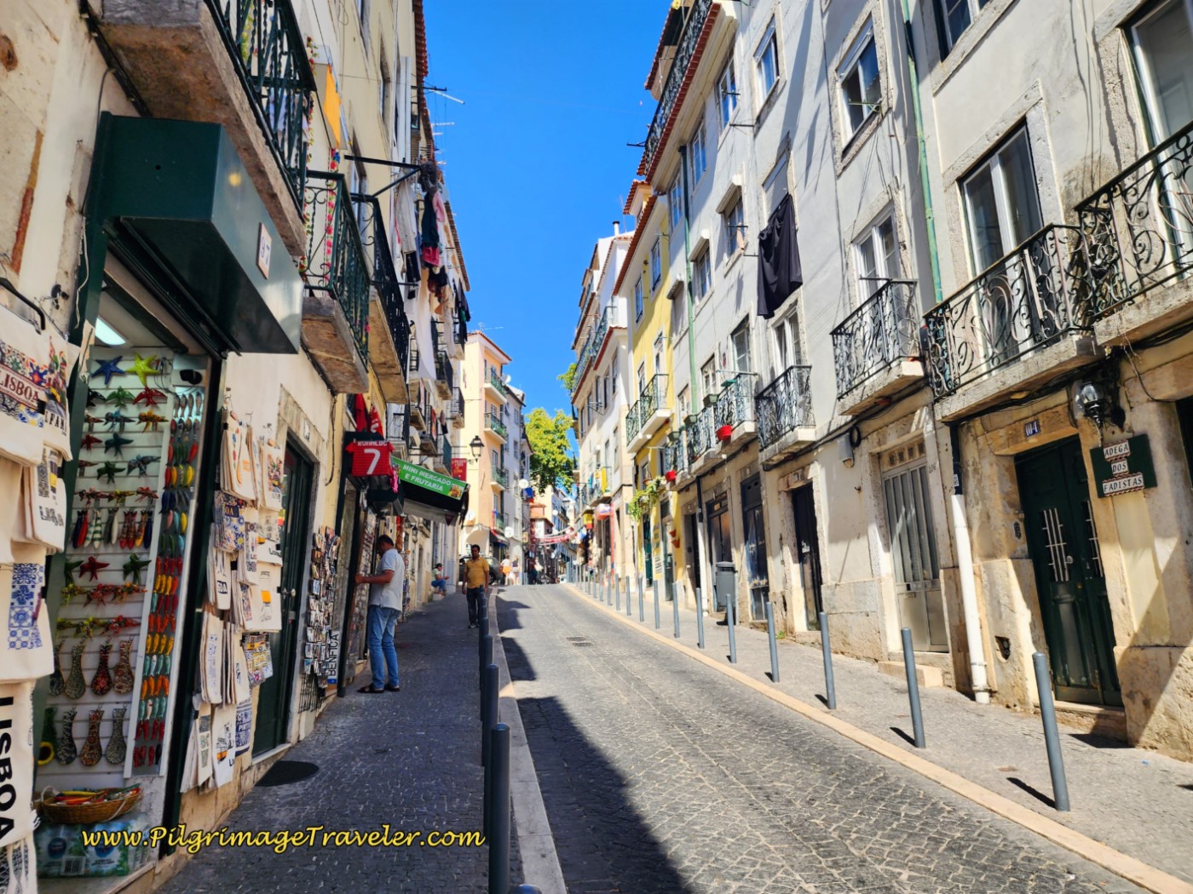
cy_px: 447
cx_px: 596
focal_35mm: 23
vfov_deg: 58.9
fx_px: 793
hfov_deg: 73.9
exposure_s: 1/671
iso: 12
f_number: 1.8
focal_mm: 6.4
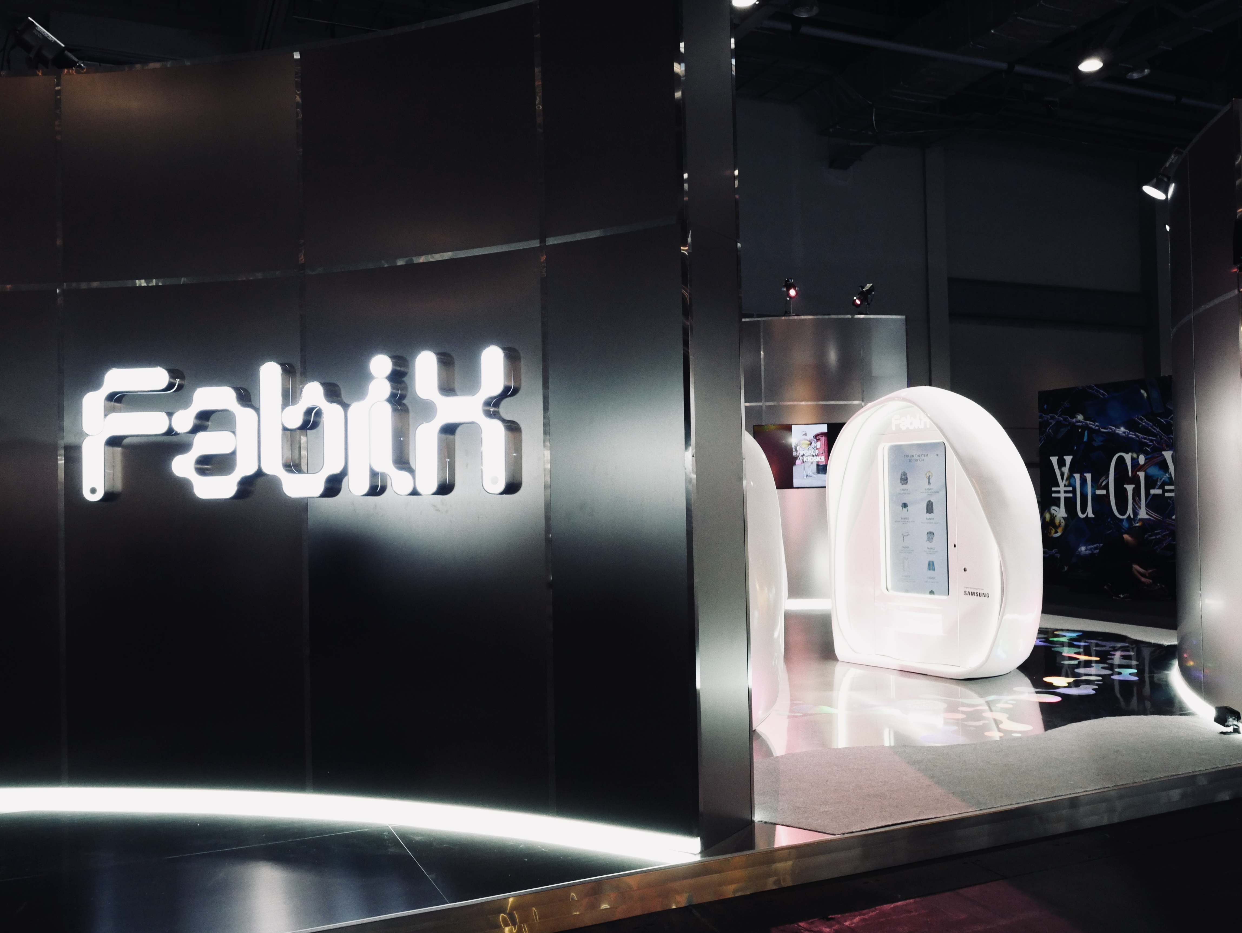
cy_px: 466
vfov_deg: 46.8
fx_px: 1077
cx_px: 621
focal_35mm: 30
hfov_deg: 59.9
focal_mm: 15
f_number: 5
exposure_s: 1/100
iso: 1600
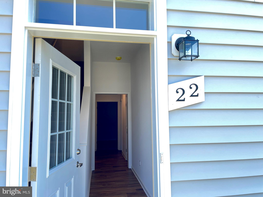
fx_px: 198
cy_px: 98
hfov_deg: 67.3
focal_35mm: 26
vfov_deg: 53.1
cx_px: 132
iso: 32
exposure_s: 1/127
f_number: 1.6
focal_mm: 4.2
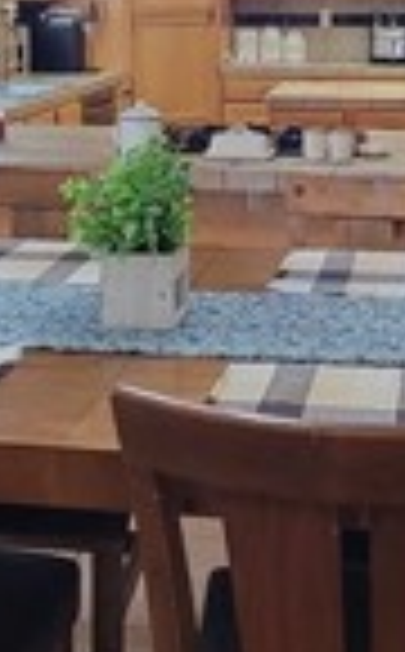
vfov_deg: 31.5
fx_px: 1083
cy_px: 31
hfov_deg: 21.1
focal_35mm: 61
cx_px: 266
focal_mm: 2.2
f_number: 2.2
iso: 125
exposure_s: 1/60
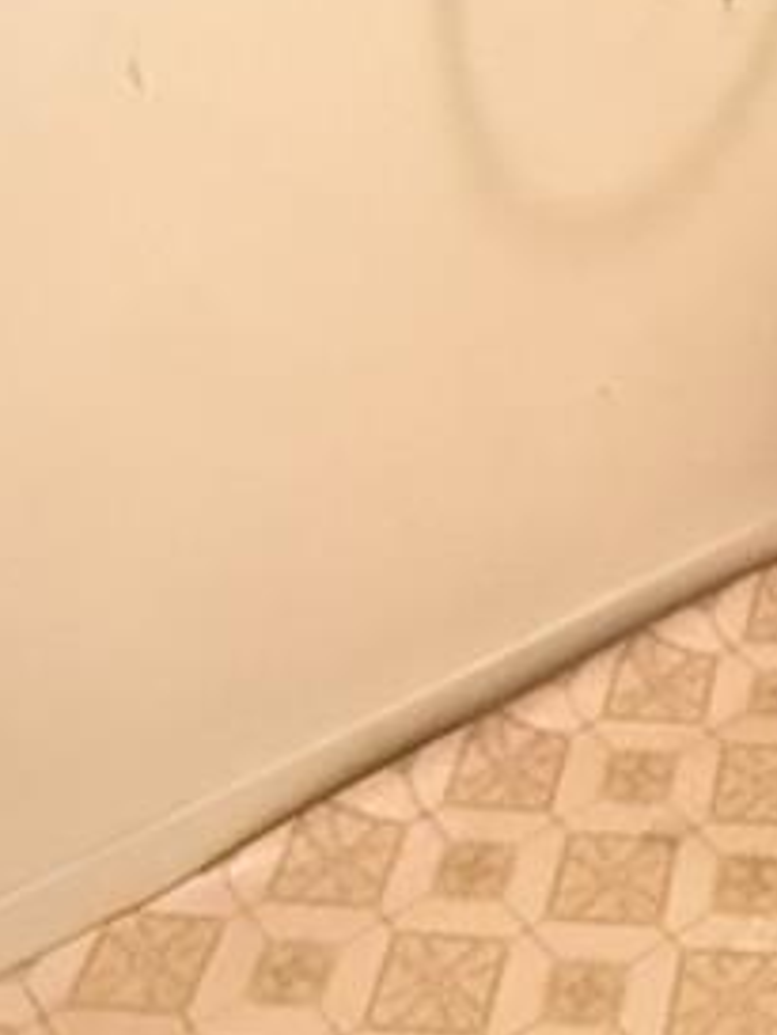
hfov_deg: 18.3
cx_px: 908
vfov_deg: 20.3
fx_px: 2303
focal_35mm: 77
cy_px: -663
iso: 1250
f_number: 2.2
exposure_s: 1/30
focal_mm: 2.22
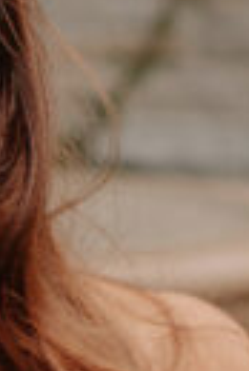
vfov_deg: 7.4
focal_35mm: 275
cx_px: -133
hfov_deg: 5.0
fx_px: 2845
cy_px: 457
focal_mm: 35
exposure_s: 1/500
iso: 250
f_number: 2.8
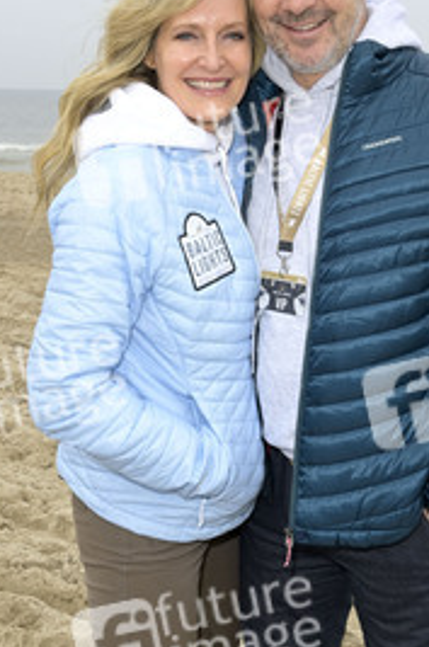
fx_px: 1023
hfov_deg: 23.6
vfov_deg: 35.0
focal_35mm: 57
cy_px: 271
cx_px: 267
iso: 640
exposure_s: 1/250
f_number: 9
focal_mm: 38
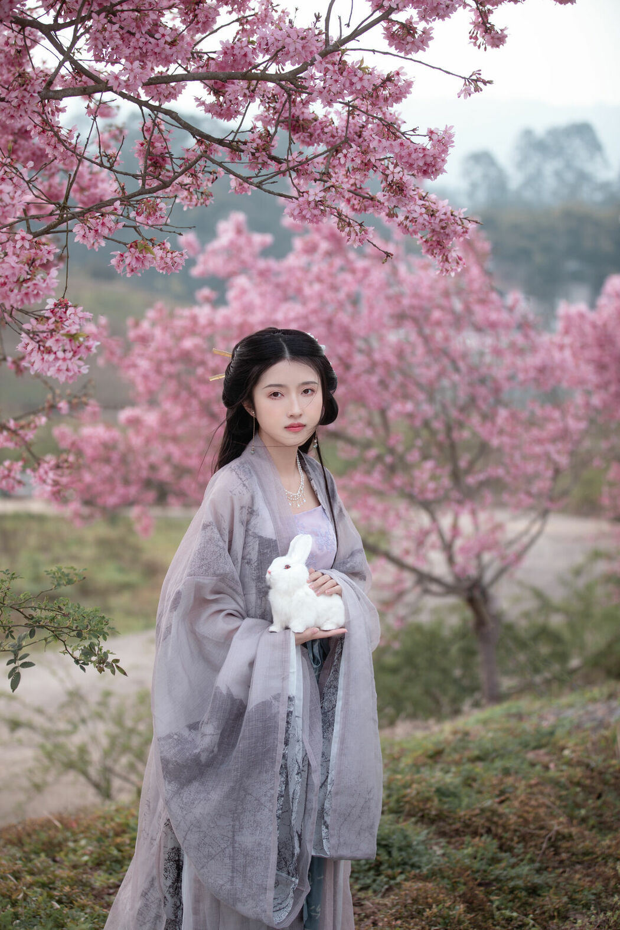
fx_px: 1782
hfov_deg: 19.7
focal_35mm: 69
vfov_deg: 29.2
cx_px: 310
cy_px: 465
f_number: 2.8
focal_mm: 70
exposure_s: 1/640
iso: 100
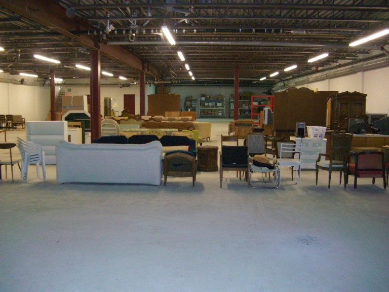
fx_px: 427
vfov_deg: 37.7
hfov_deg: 49.0
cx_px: 194
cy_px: 146
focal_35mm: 38
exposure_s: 1/60
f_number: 2.8
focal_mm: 7.9
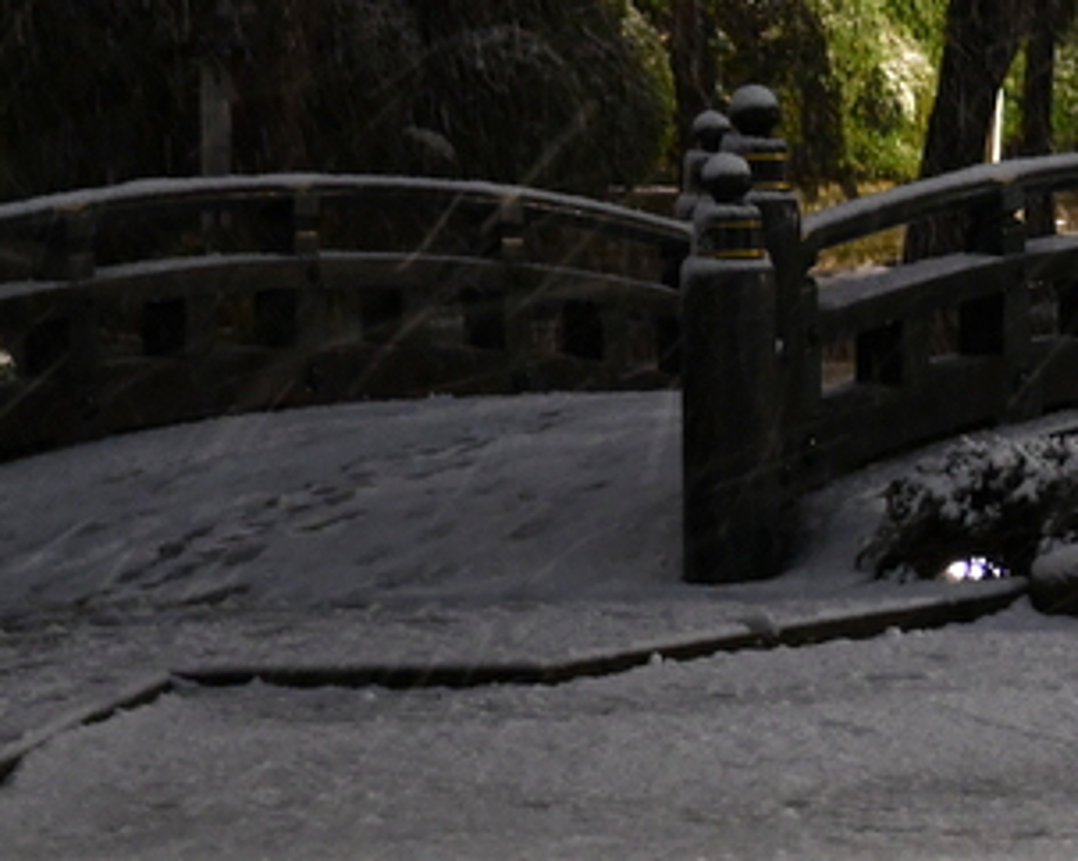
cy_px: -450
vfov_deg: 7.0
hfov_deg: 8.5
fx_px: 6887
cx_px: 2088
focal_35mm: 216
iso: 1600
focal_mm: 58
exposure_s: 1/10
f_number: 4
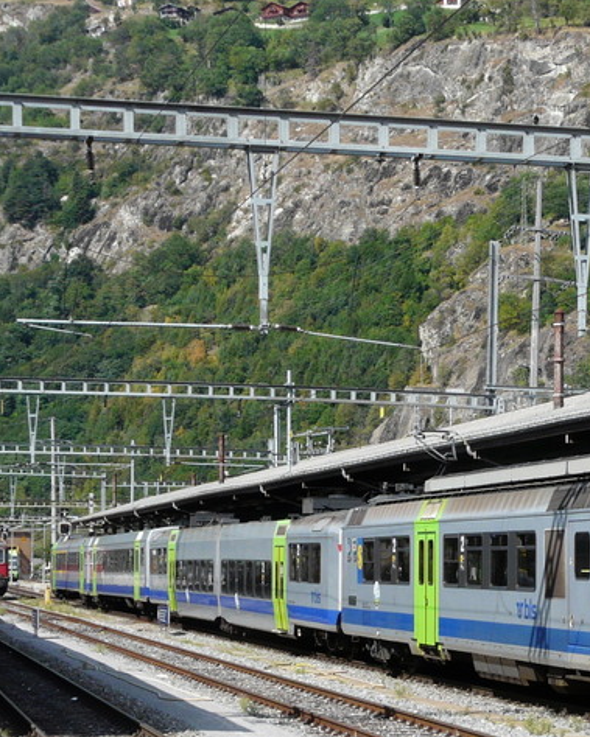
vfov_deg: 18.2
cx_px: 601
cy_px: 547
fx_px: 2293
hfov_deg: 14.4
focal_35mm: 105
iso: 100
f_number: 5.6
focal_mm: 8.3
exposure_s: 1/320
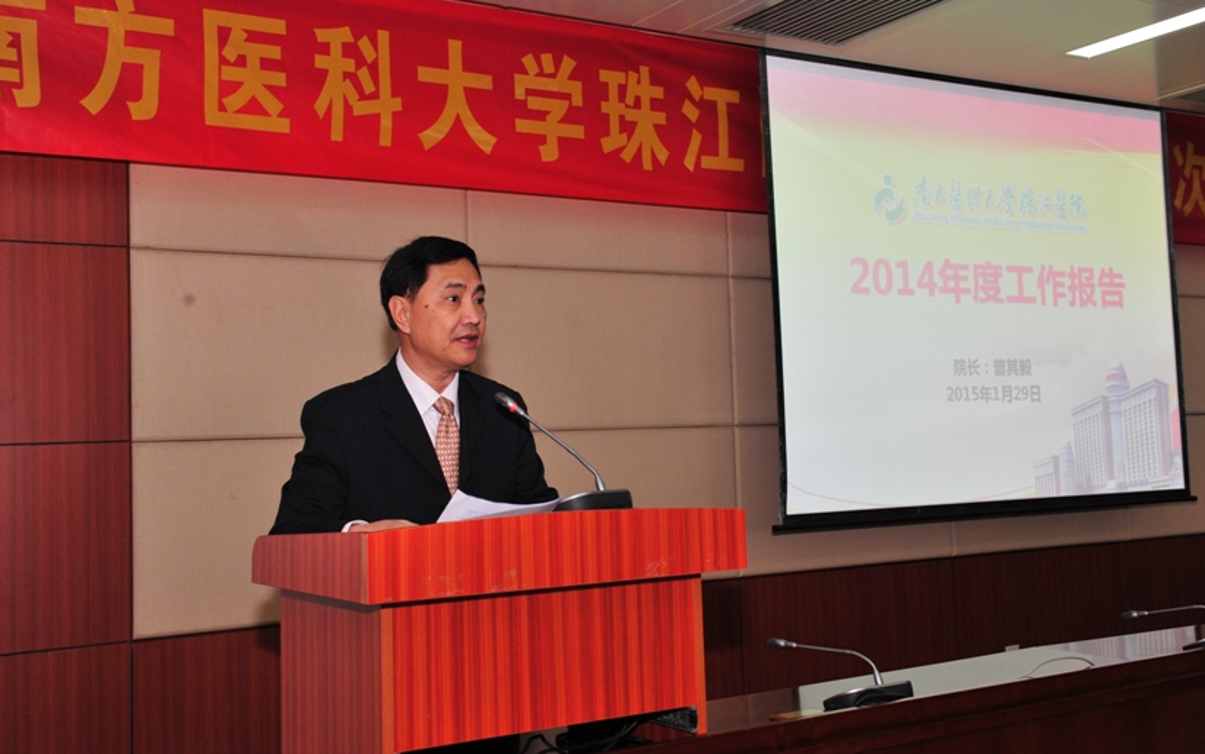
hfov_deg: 47.2
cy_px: 343
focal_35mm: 42
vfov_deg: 30.5
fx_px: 1380
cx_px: 602
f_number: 7.1
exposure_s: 1/60
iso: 1000
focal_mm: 40
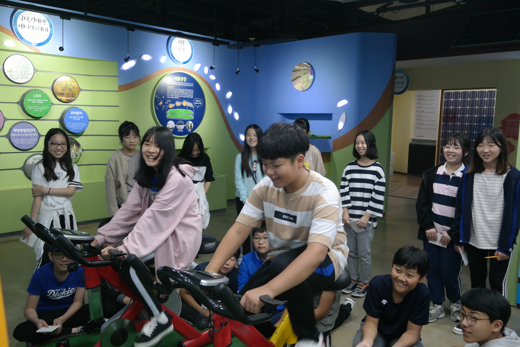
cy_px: 174
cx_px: 260
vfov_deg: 43.6
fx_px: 433
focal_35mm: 30
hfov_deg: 61.9
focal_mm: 20
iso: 800
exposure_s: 1/40
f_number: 3.5
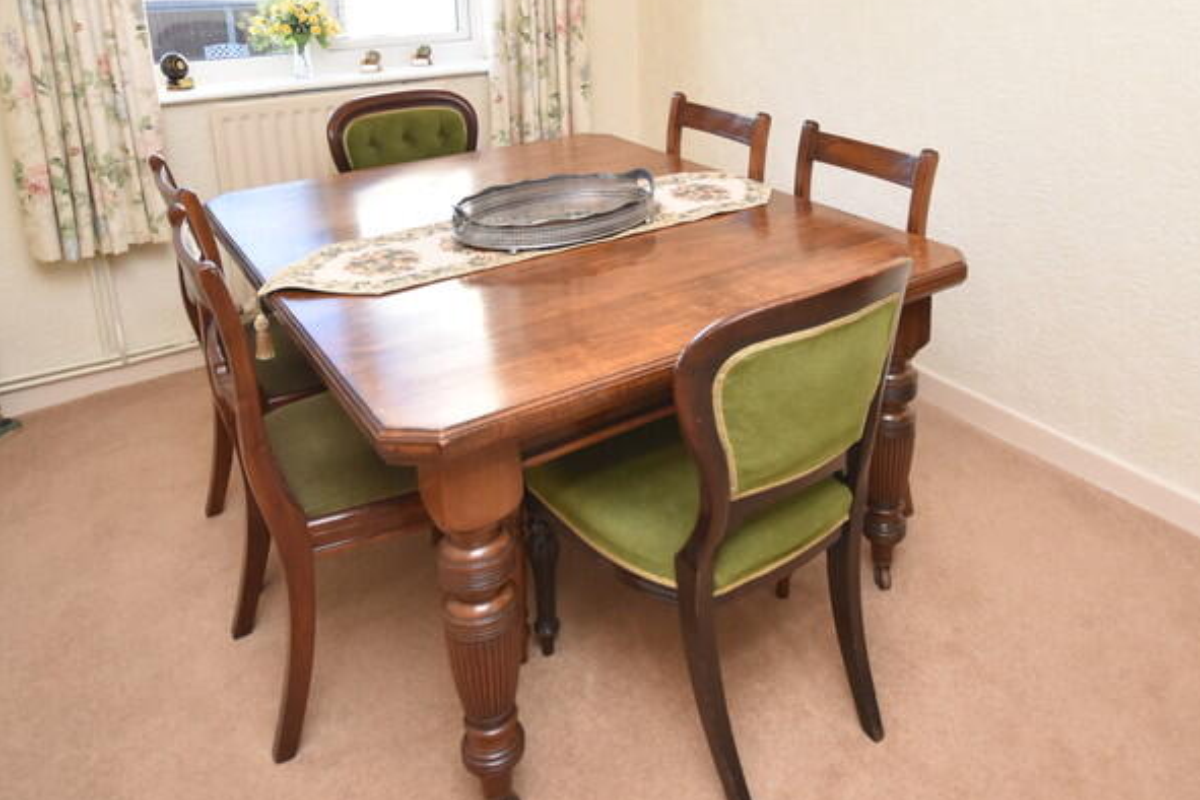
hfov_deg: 69.1
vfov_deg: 47.2
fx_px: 867
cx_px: 678
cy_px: 174
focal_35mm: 26
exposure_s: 1/160
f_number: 4.5
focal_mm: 10
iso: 800
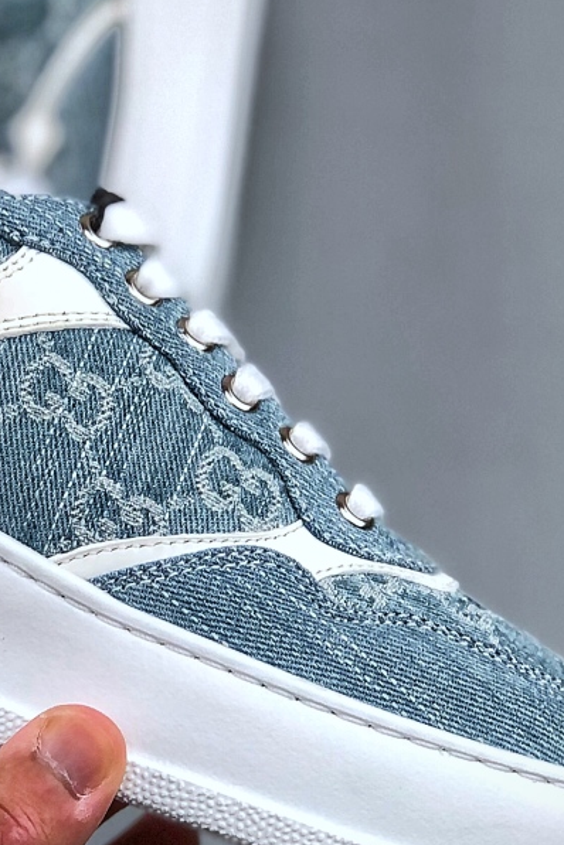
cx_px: -1
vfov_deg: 14.3
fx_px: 3360
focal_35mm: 143
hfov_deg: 9.5
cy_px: 491
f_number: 2.8
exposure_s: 1/100
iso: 32
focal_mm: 6.6
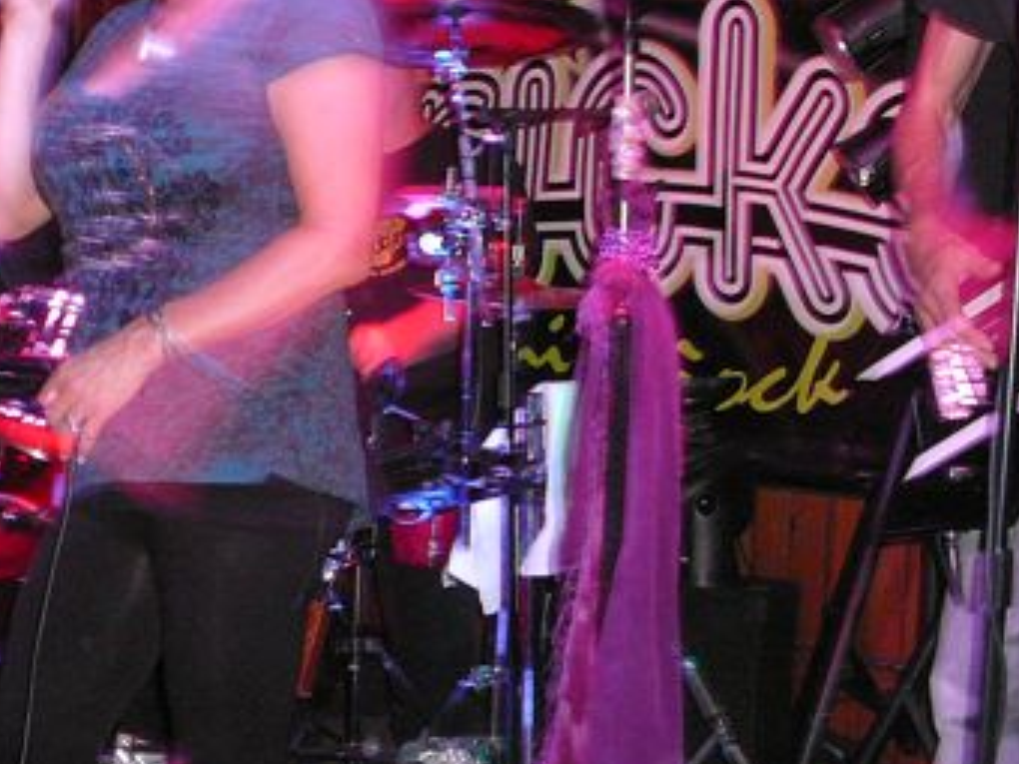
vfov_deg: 20.4
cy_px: 445
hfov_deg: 27.0
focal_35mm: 72
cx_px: 426
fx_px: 2119
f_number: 2.8
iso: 320
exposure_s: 1/8
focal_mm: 5.2
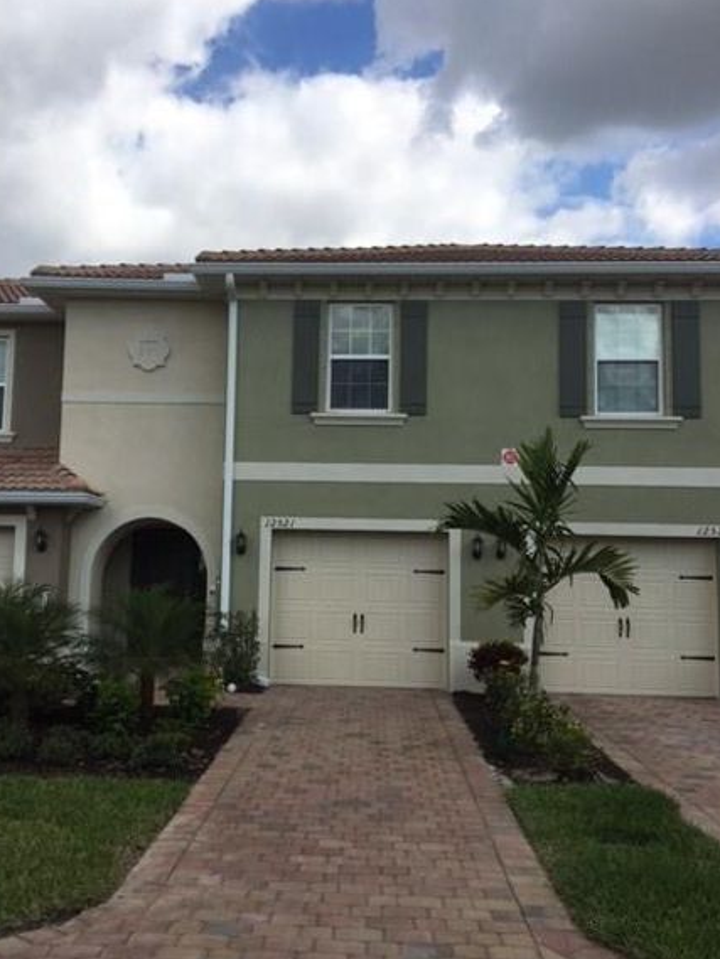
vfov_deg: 53.9
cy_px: 498
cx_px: 320
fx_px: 943
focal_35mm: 34
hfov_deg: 41.7
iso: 25
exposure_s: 1/1876
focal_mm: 4.15
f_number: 2.2
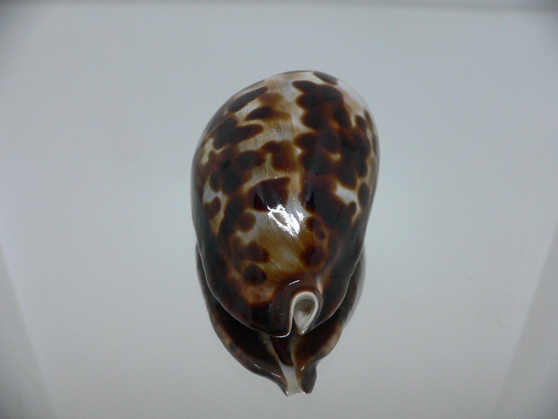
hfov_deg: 52.6
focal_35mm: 35
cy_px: 210
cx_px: 279
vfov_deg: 40.7
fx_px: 564
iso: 200
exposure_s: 1/60
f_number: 2.8
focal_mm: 4.6
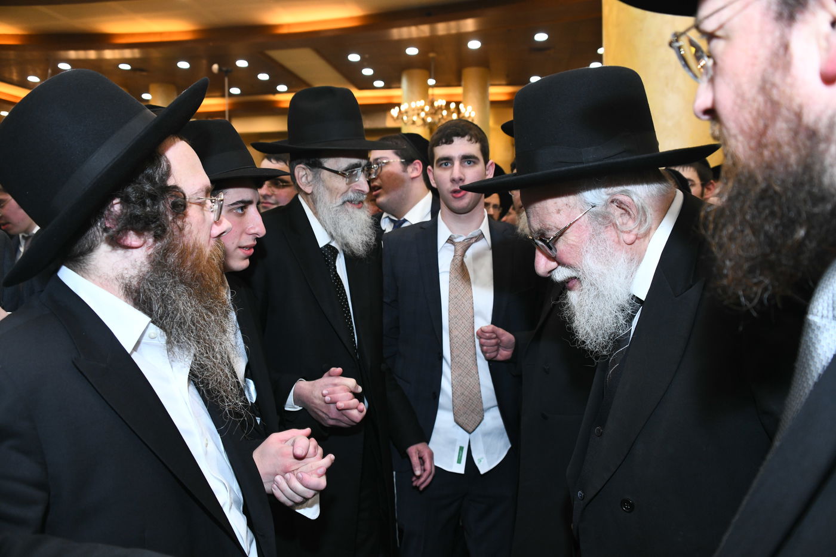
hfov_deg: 65.5
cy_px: 278
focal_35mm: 28
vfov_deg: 46.4
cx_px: 418
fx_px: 650
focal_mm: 28
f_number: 5.6
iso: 1600
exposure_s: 1/200
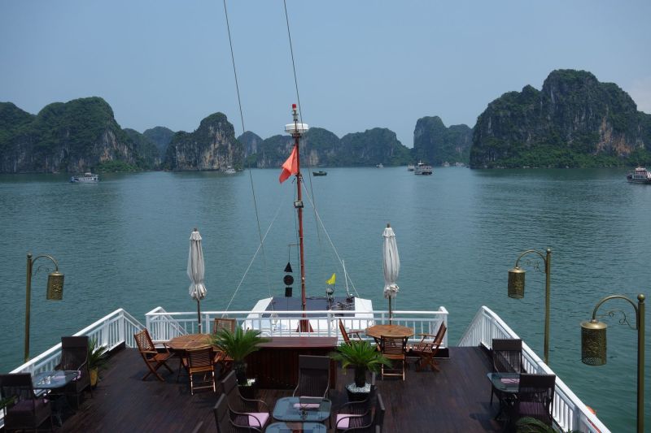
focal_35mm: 34
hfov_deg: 55.8
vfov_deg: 38.9
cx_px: 326
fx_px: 615
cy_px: 216
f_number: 5.6
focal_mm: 12.78
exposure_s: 1/800
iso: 125
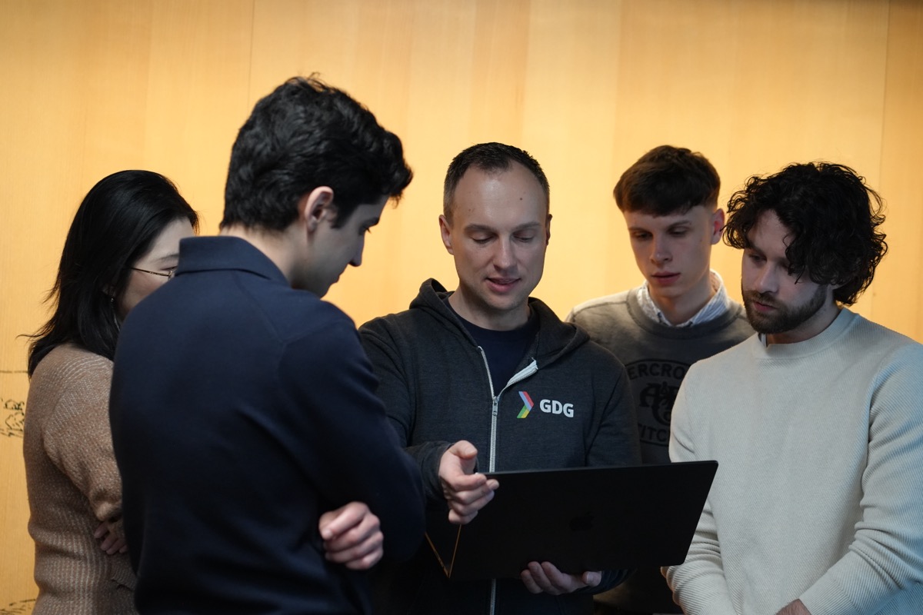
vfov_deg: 16.1
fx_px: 2179
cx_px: 462
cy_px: 308
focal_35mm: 85
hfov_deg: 23.9
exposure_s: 1/160
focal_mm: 85
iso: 4000
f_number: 4
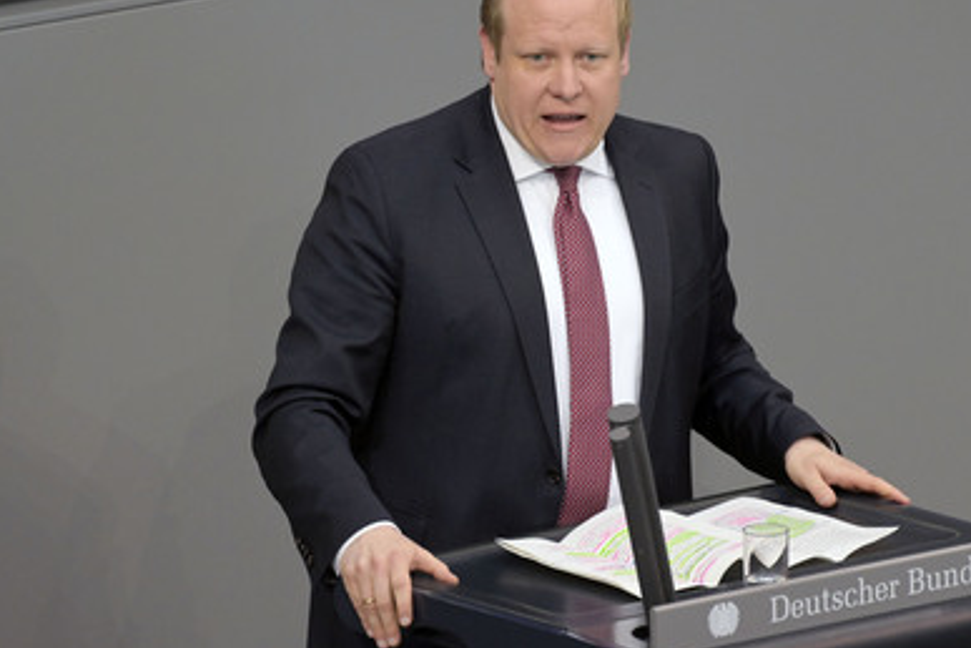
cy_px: 291
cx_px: 478
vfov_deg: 3.0
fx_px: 12244
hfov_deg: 4.5
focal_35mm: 454
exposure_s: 1/640
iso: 8000
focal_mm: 390
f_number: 5.6
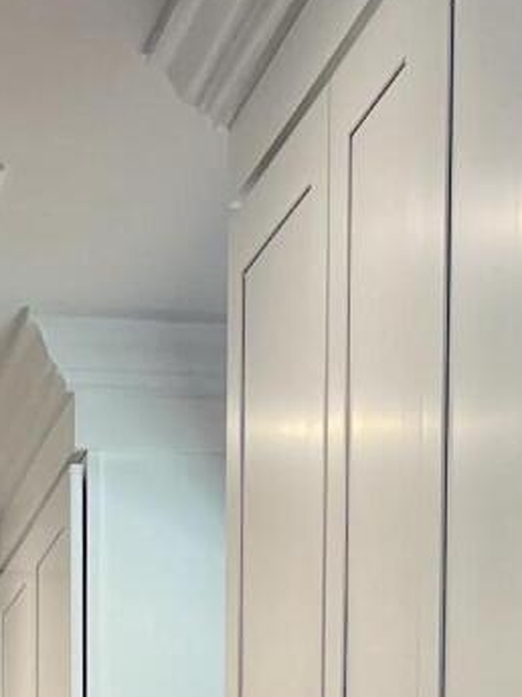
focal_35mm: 151
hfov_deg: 9.8
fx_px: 3036
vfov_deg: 11.7
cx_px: 87
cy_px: 1416
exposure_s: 1/120
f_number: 1.6
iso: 50
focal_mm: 5.1
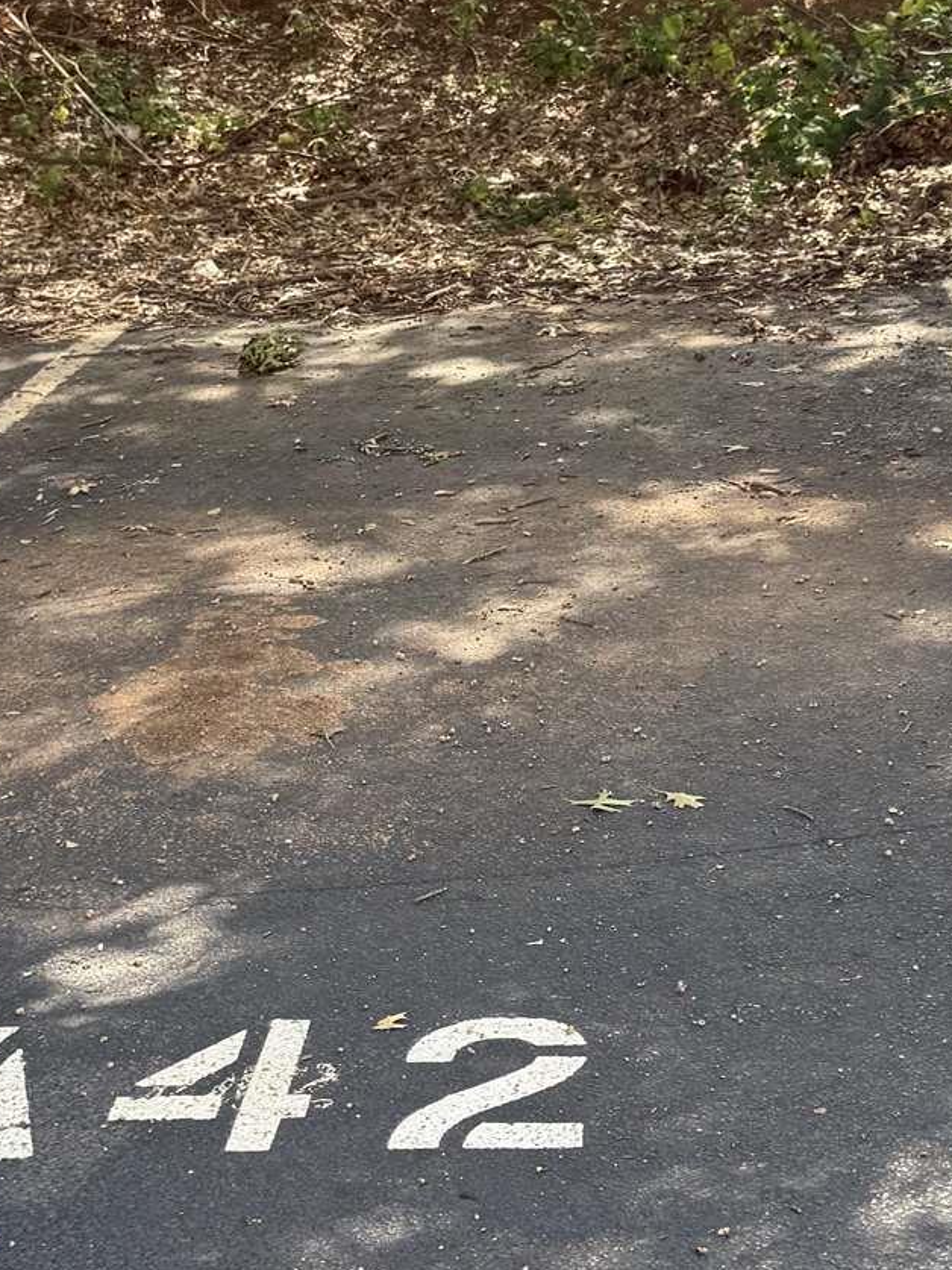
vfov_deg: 29.3
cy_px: 767
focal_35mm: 66
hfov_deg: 22.2
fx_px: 2421
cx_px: 414
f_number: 1.78
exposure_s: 1/294
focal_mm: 6.76
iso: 80
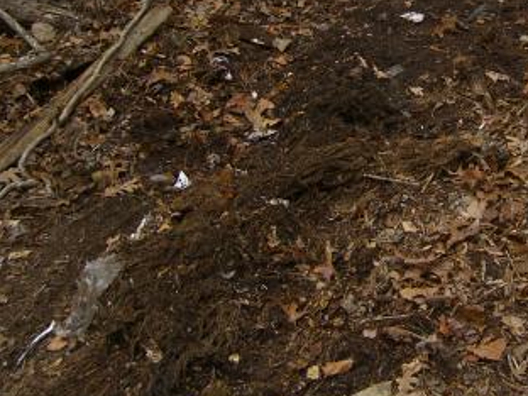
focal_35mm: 78
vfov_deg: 18.6
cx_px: 457
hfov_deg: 24.4
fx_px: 1190
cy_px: 36
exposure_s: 1/200
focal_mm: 7.9
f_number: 2.8
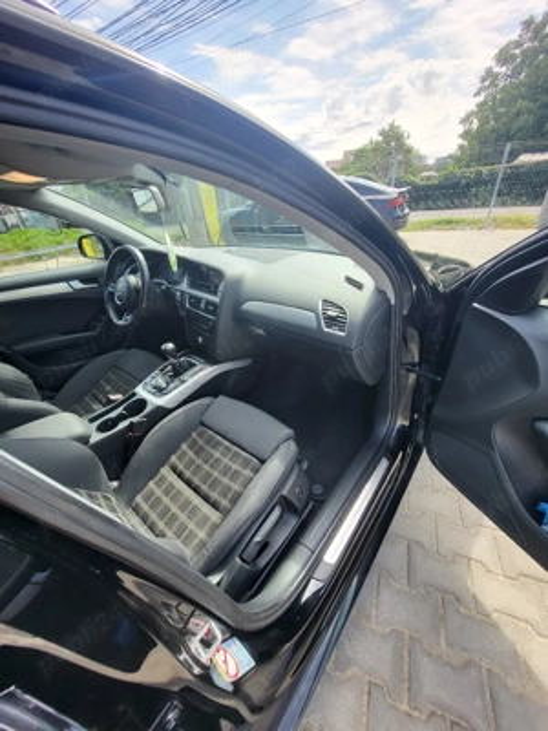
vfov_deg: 106.2
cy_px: 366
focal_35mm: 13
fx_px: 274
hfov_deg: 89.9
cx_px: 274
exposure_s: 1/270
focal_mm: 1.74
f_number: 2.2
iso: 32
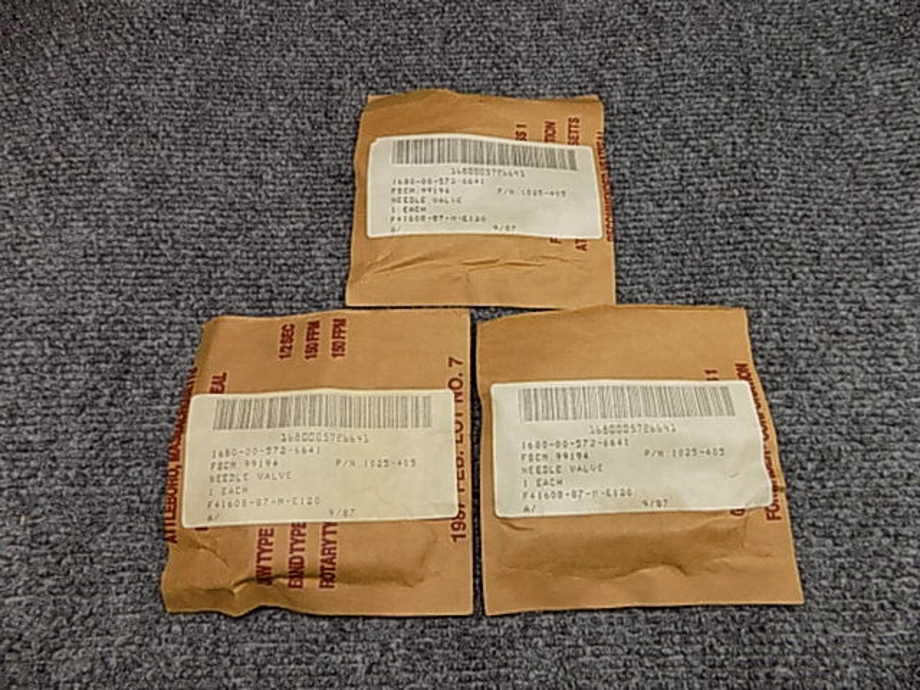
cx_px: 460
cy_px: 345
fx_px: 611
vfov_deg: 58.9
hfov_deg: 73.9
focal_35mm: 23
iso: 80
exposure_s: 1/100
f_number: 3.1
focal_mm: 4
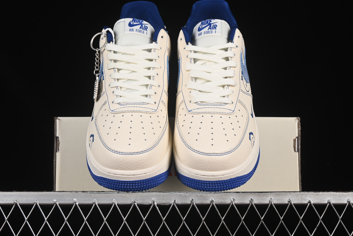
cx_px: 176
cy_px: 118
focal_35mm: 75
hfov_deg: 27.0
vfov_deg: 18.2
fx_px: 735
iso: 160
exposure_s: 1/80
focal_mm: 50
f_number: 8
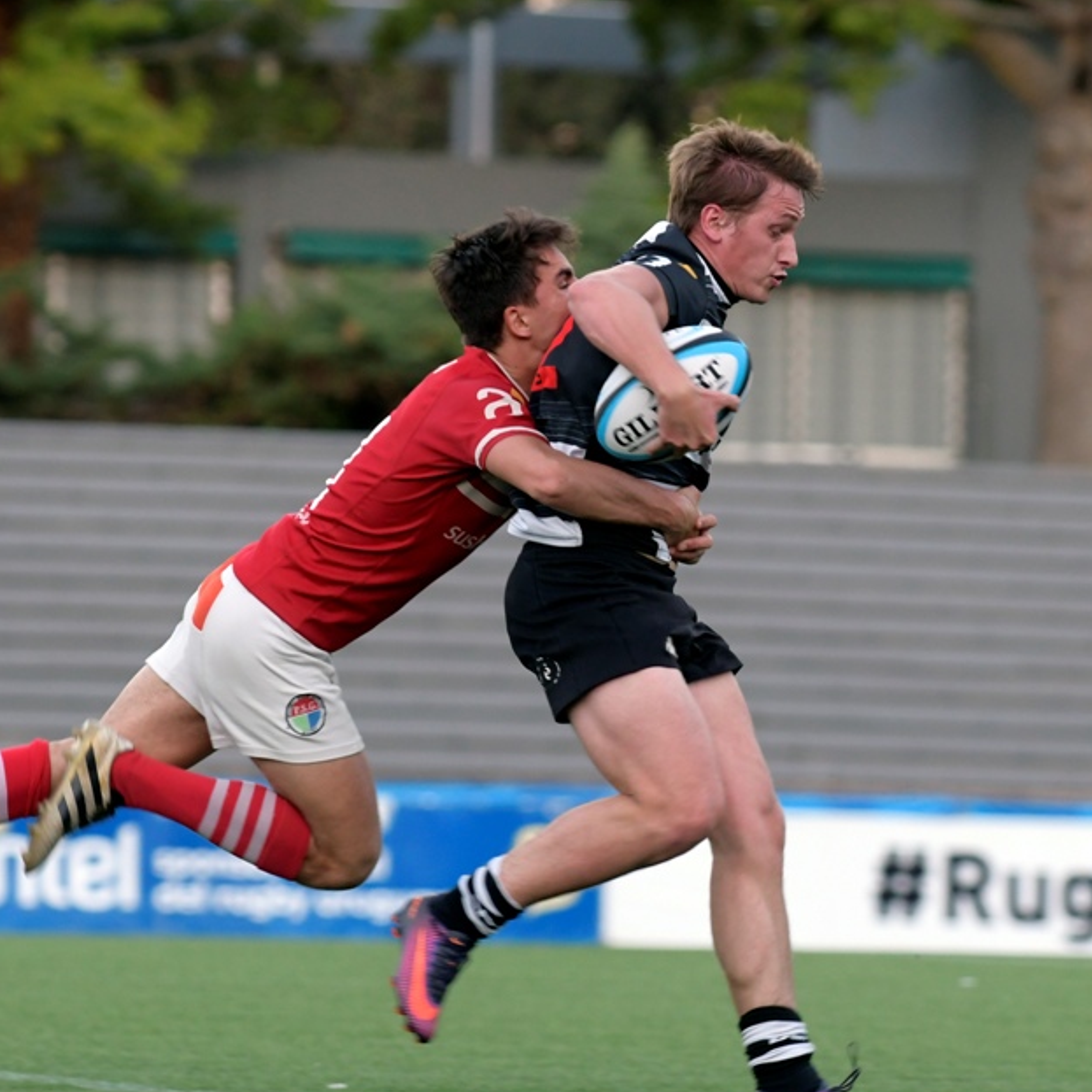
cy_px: 593
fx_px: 10090
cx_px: 531
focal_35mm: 283
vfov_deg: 6.2
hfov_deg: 6.2
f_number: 2.8
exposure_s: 1/400
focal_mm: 135
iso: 800
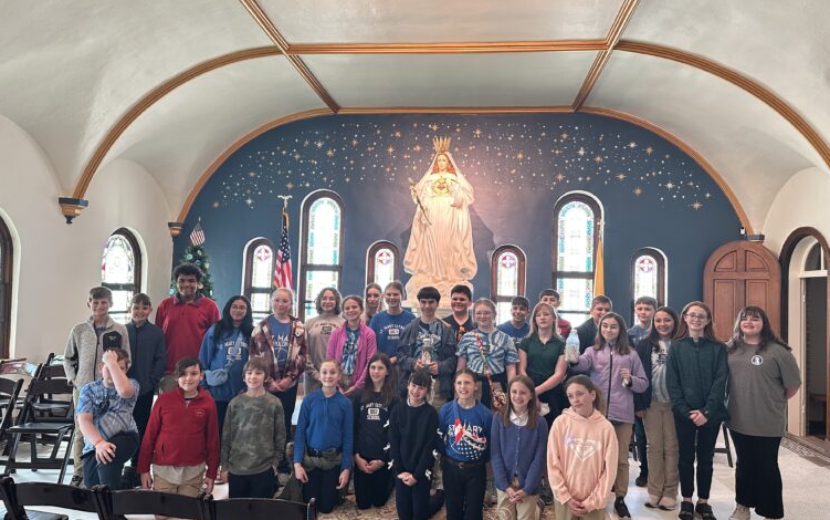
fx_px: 588
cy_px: 264
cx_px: 409
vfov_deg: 47.6
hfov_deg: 70.4
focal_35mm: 26
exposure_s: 1/60
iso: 250
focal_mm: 6.86
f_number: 1.78
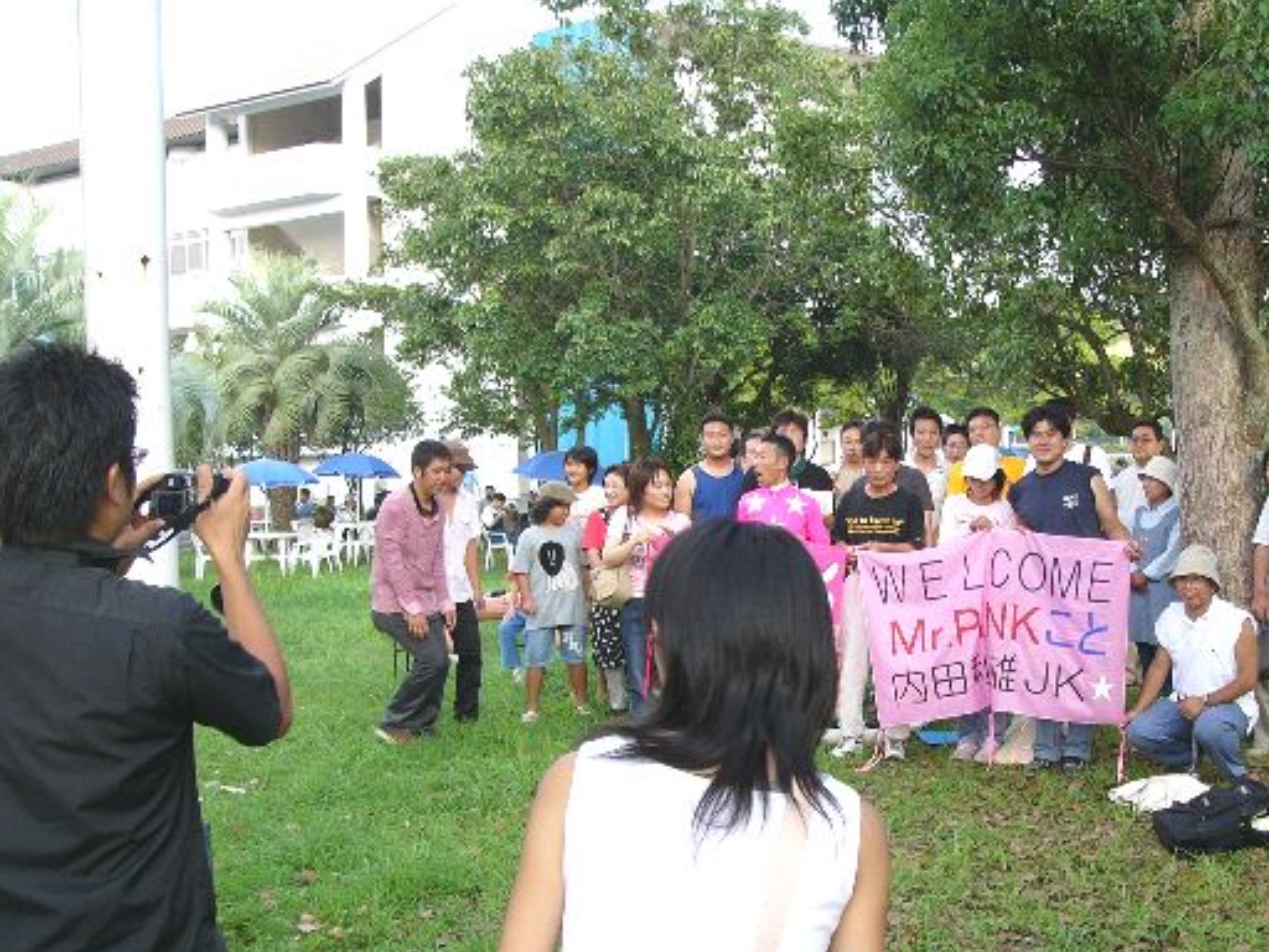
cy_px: 583
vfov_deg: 32.1
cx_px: 781
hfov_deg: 41.8
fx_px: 1650
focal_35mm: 45
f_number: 2.8
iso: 50
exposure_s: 1/60
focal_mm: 6
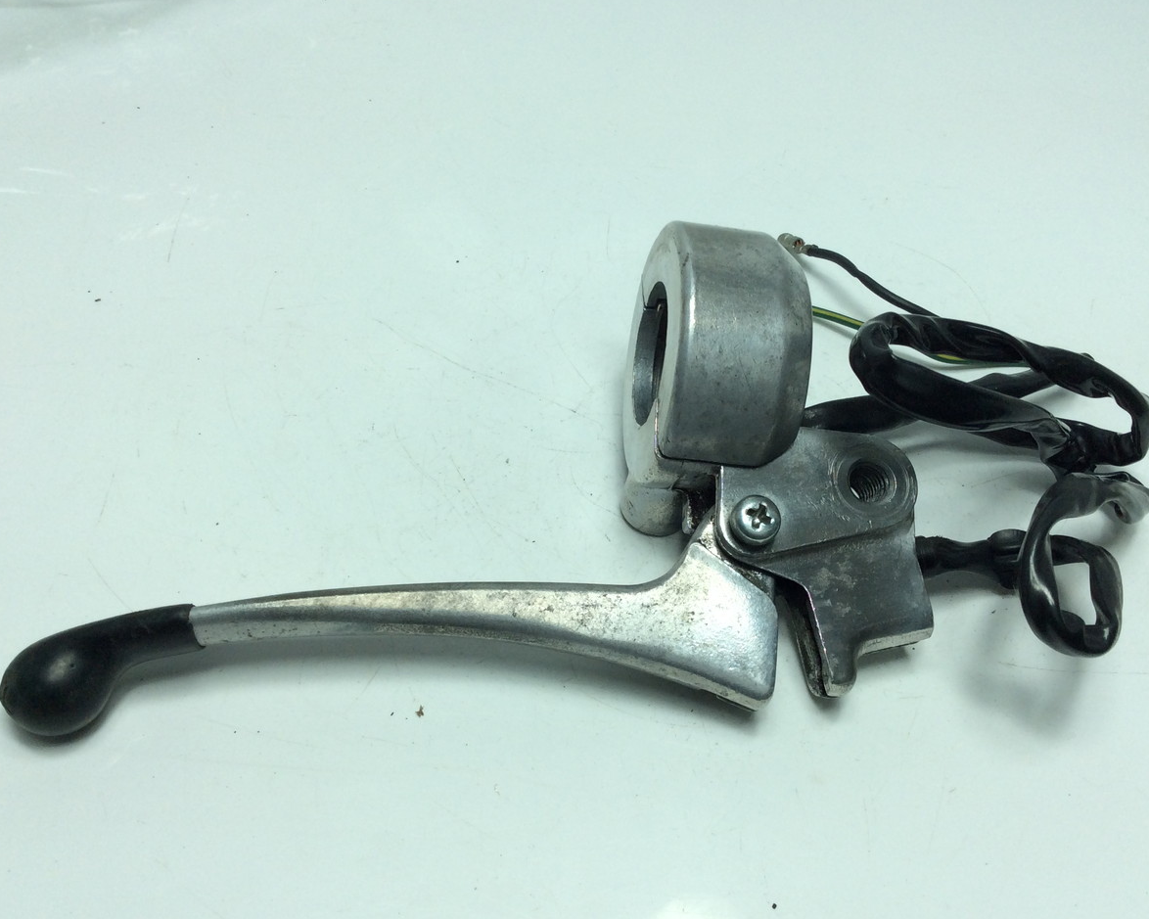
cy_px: 456
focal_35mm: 34
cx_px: 618
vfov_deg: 43.4
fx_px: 1156
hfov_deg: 52.8
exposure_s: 1/566
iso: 32
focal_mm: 3.3
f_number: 2.4
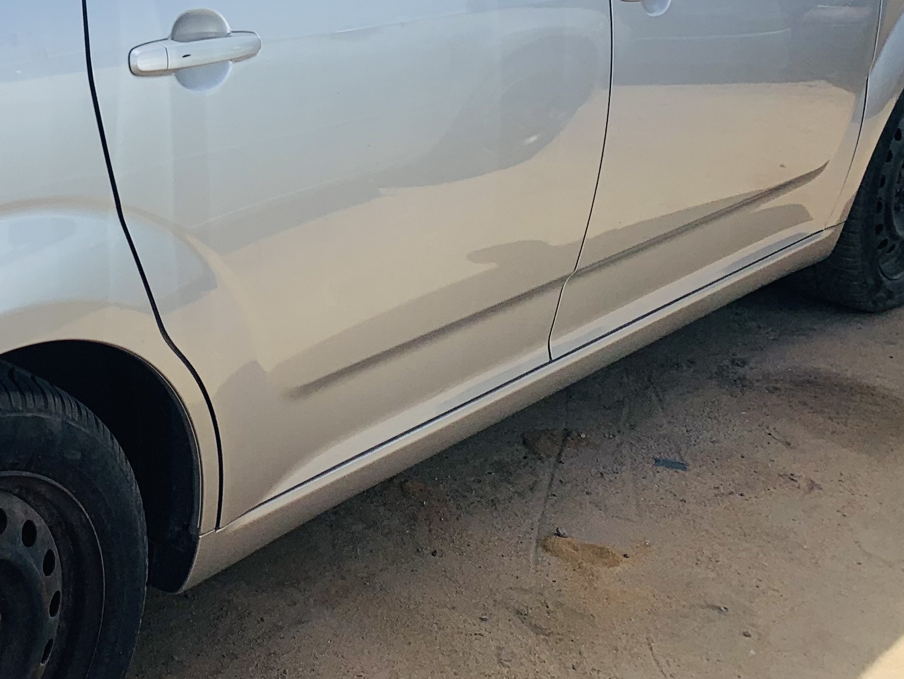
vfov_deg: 24.0
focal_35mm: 58
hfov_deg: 31.0
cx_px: 18
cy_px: -26
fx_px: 1515
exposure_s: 1/2681
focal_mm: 4.25
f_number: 1.8
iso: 25
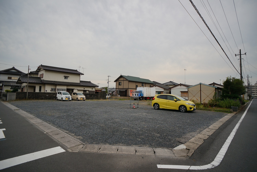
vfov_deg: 53.1
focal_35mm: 24
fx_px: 171
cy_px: 86
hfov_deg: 73.7
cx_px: 128
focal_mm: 16
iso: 100
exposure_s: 1/80
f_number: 5.6
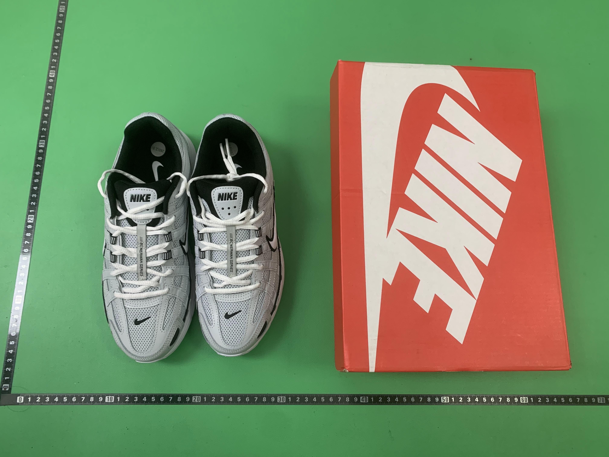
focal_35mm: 26
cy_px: 228
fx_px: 457
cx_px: 304
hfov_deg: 67.3
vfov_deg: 53.1
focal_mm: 4.25
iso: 125
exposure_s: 1/60
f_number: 1.8
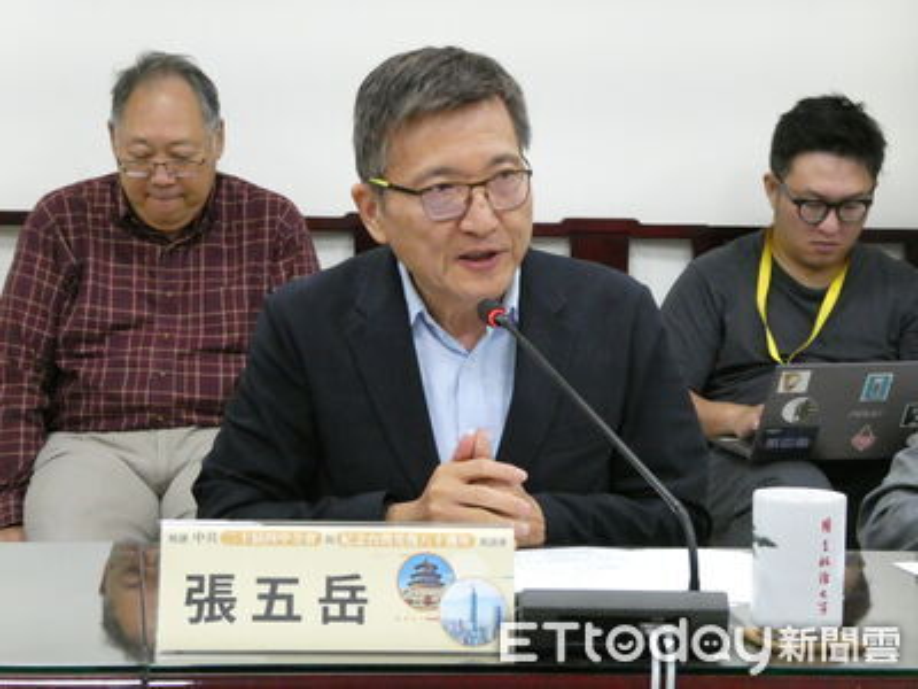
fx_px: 2811
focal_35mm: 106
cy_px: 344
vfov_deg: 14.0
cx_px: 459
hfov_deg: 18.5
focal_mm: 19
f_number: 5.1
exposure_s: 1/80
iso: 1600
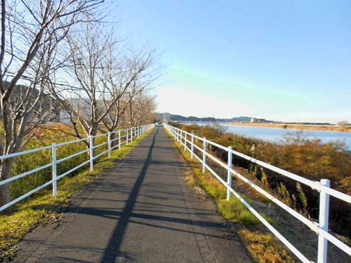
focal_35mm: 25
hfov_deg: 69.4
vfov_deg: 54.9
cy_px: 132
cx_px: 176
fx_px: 253
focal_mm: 4.5
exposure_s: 1/320
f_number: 3.3
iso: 125
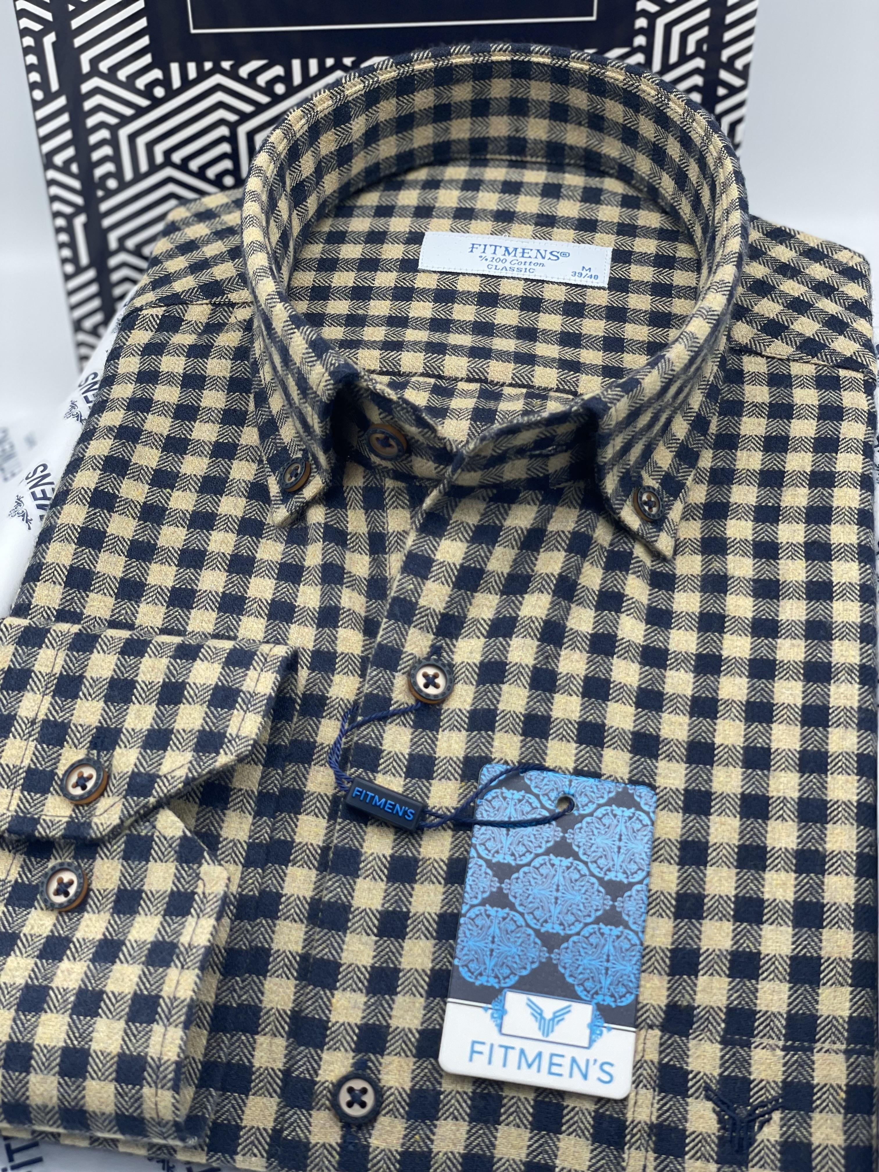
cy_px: 586
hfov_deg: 28.0
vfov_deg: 36.8
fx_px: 1761
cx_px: 440
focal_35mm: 52
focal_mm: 6
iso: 50
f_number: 2
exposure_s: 1/122
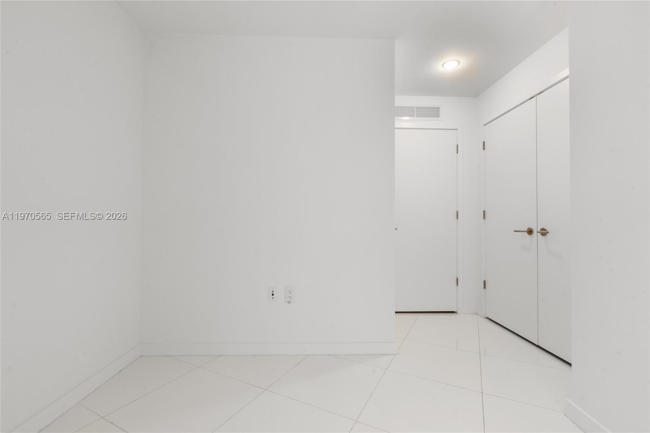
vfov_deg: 73.7
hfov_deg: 96.7
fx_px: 289
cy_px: 216
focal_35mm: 16
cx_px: 325
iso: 250
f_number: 16
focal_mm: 16
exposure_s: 1/1.25
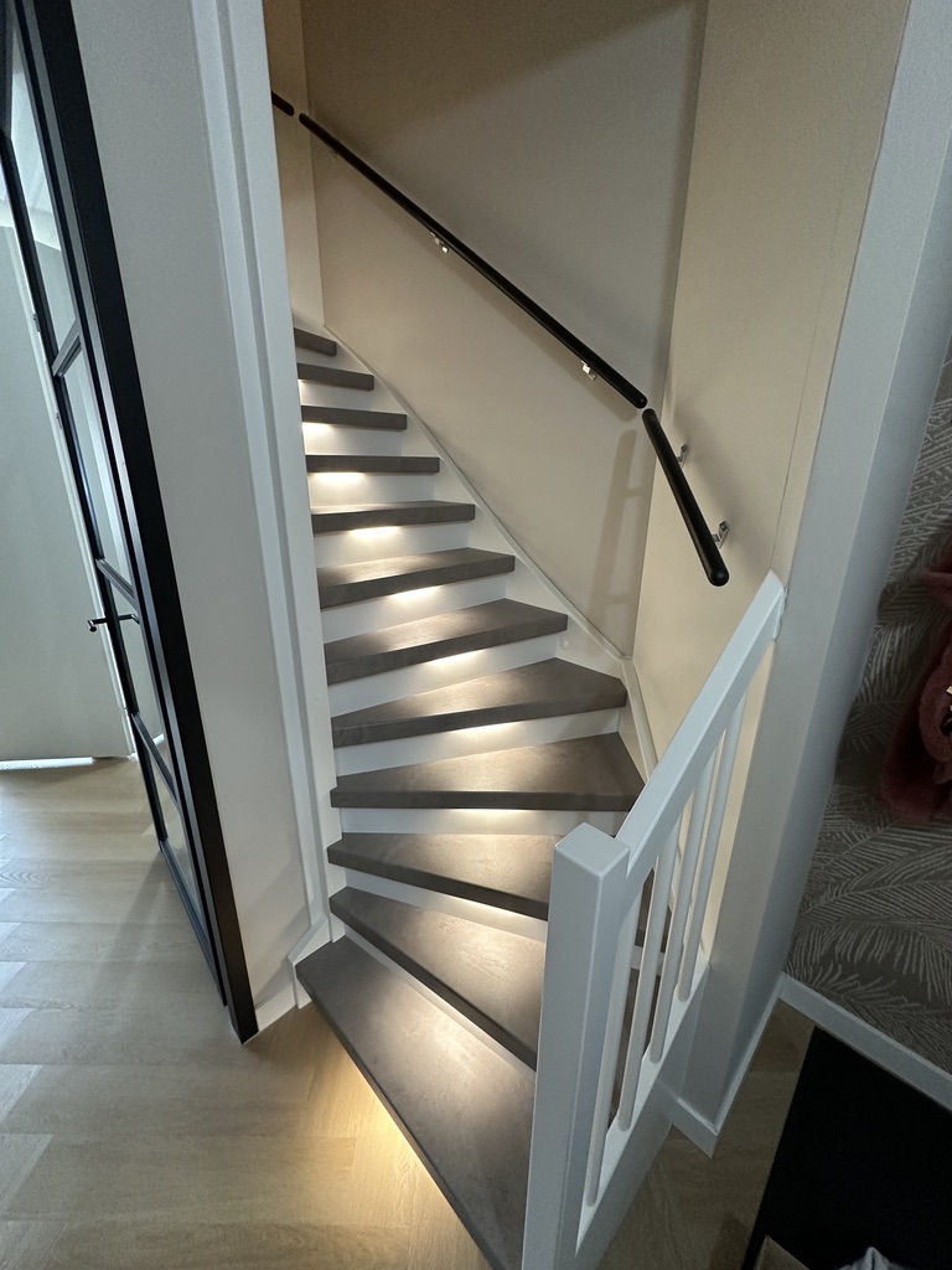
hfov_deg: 85.7
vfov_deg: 102.1
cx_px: 476
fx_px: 513
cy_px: 635
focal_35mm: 14
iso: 320
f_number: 2.2
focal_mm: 2.22
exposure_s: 1/67
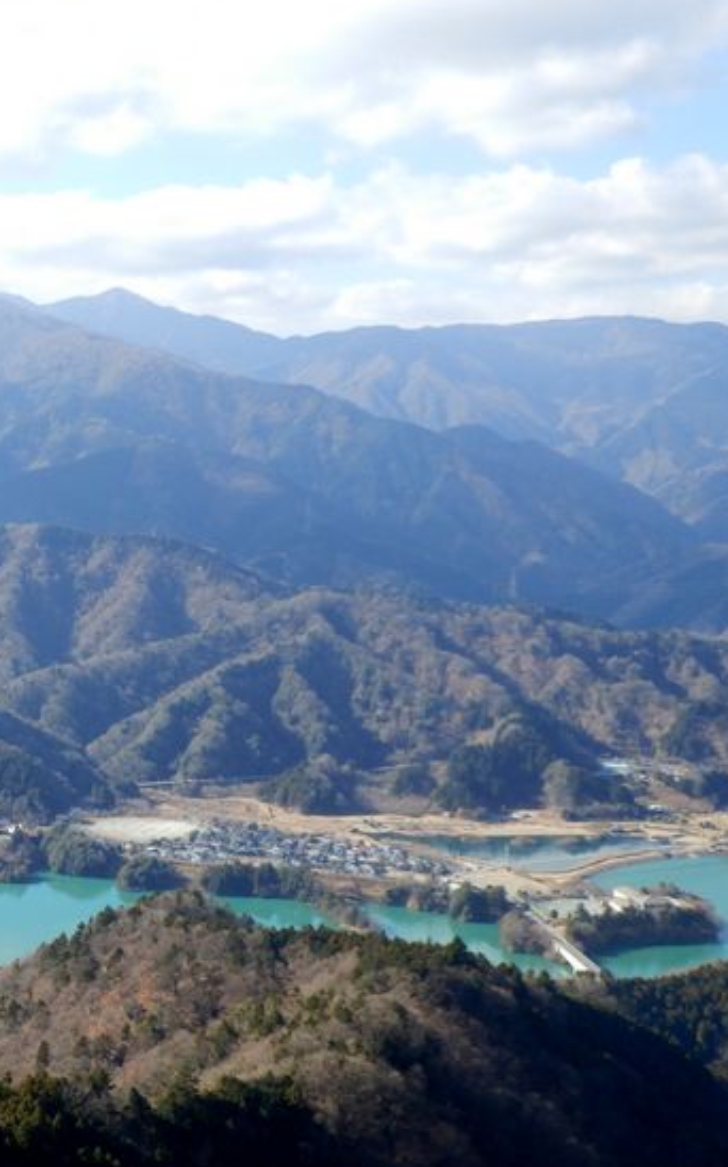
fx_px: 2066
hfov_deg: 19.1
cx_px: -81
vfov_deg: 31.5
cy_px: 609
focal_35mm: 65
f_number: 4
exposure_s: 1/320
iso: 80
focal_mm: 7.4
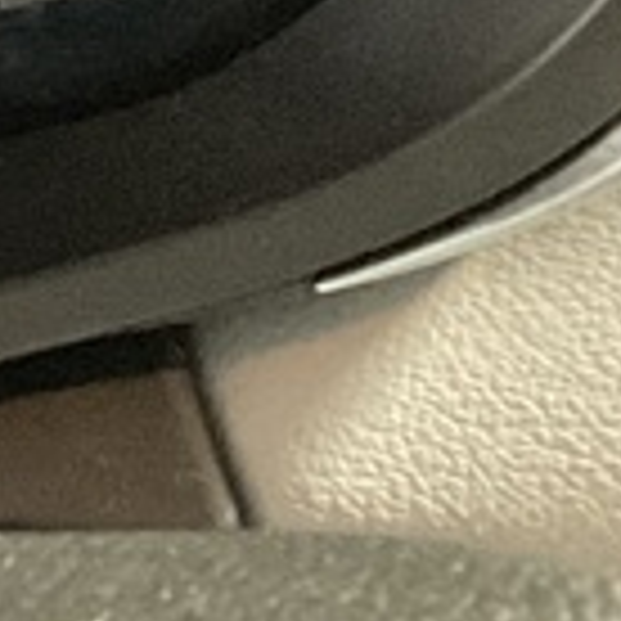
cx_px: -1408
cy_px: -562
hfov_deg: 8.0
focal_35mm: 178
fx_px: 3613
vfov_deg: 9.3
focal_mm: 3
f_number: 1.8
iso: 500
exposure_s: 1/30
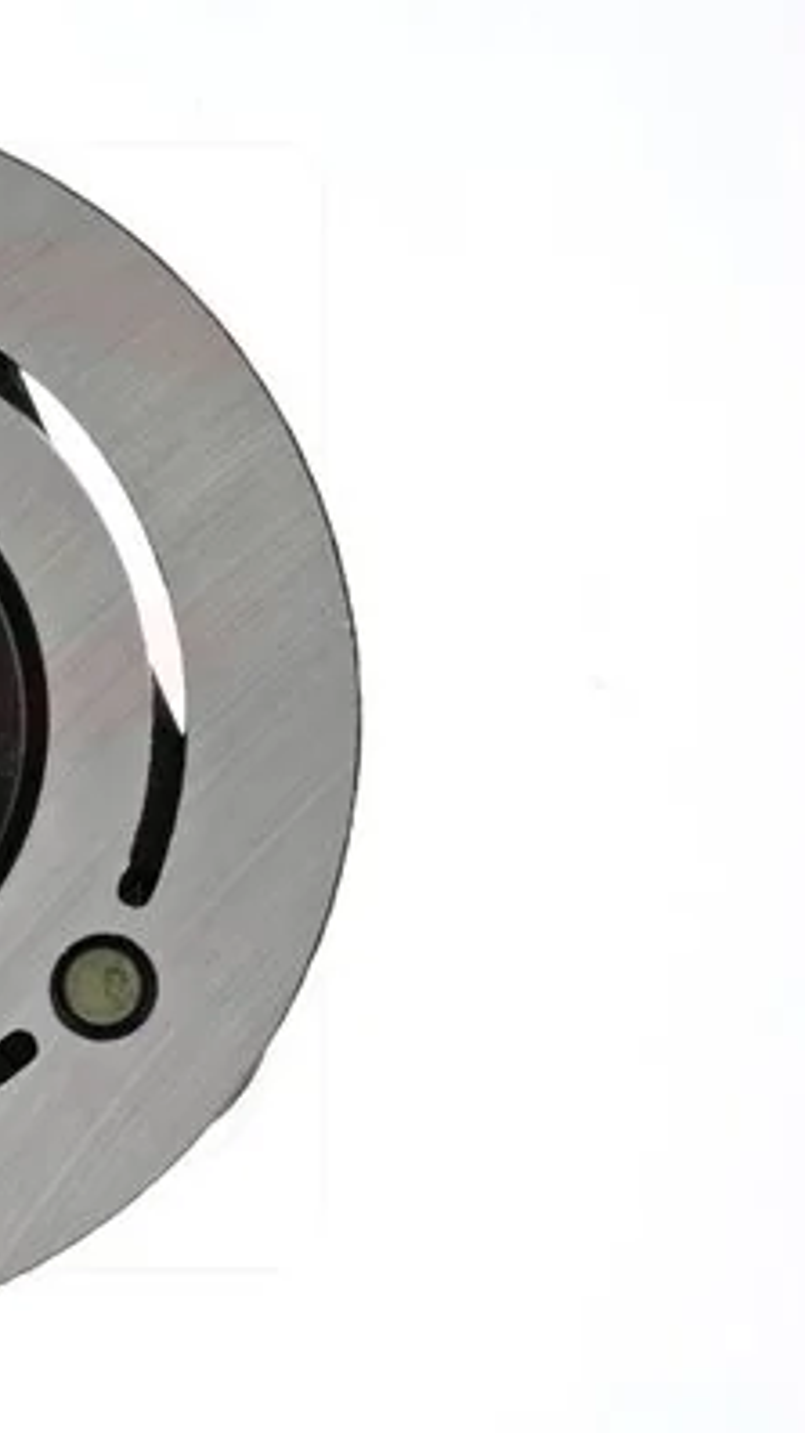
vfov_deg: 11.3
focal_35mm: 190
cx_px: -213
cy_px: 716
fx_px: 7218
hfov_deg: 6.3
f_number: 25
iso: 1600
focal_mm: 80
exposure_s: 1/15
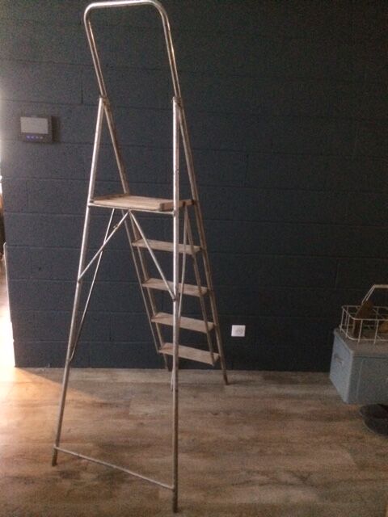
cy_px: 258
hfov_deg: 48.2
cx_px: 194
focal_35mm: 29
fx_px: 433
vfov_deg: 61.7
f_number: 2.2
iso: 640
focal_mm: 4.15
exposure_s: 1/17
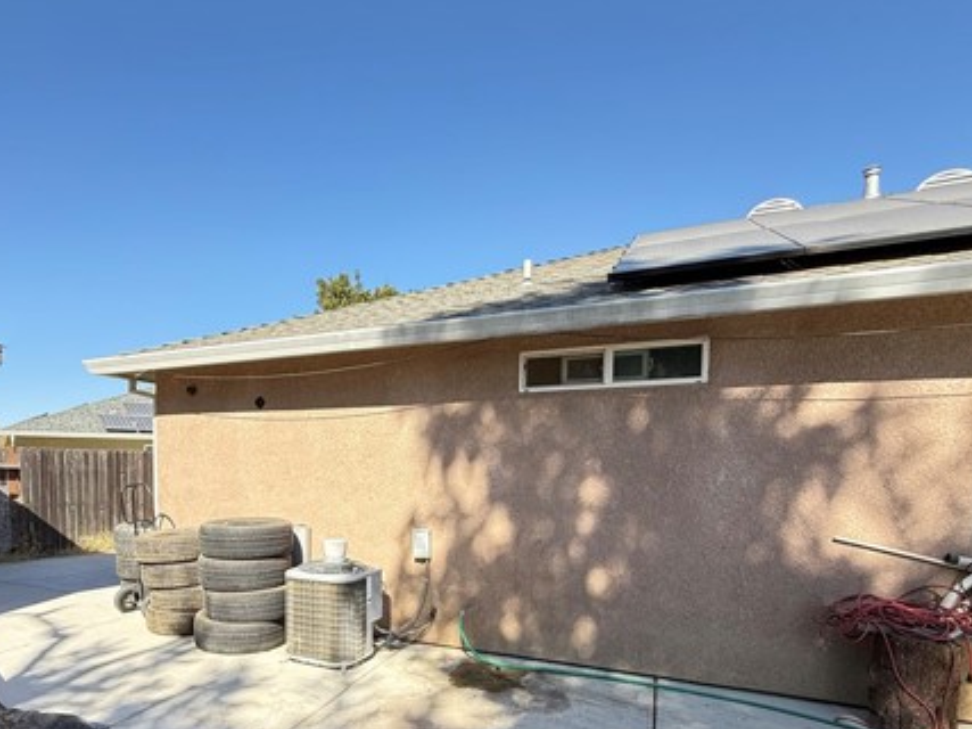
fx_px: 590
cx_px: 373
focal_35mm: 21
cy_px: 501
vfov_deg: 61.5
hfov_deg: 77.8
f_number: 2.2
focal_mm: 2.22
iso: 64
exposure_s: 1/506
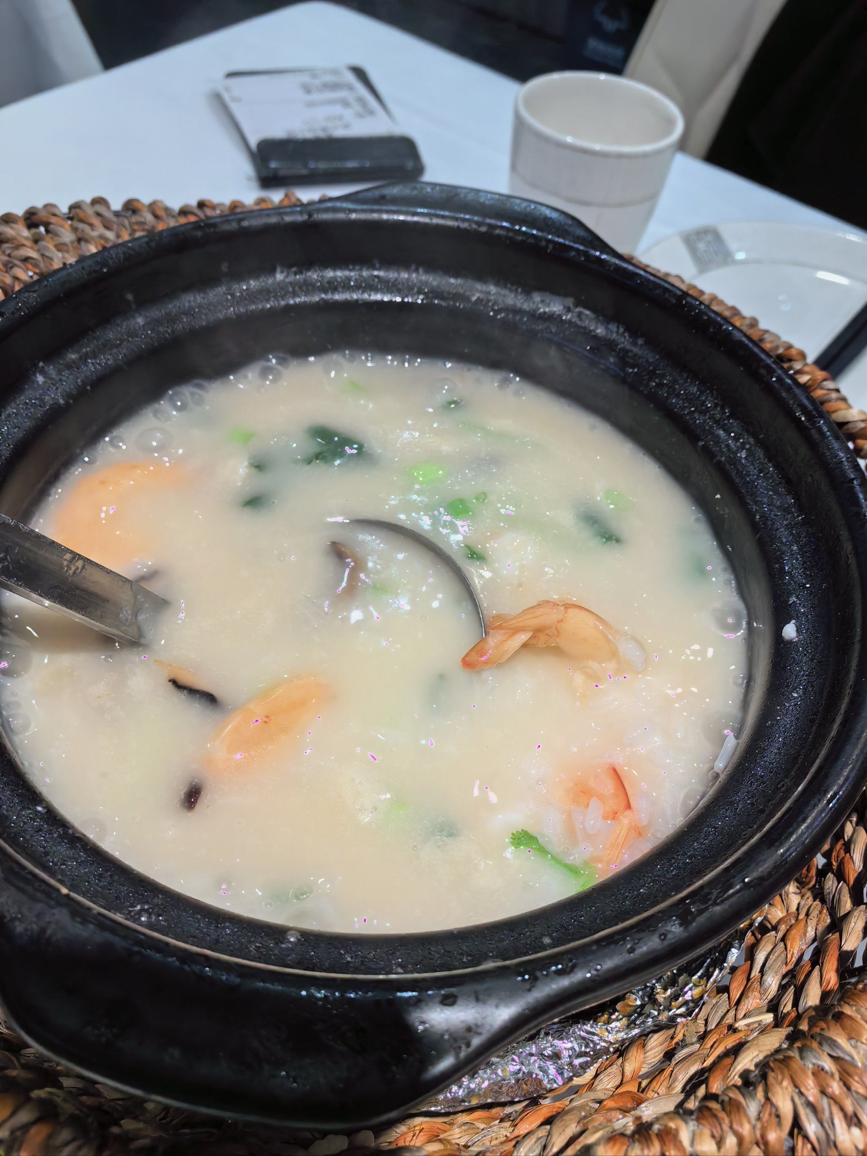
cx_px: 434
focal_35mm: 27
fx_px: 902
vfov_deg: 65.3
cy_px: 578
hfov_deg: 51.4
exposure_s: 1/100
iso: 200
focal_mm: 5.75
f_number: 2.8
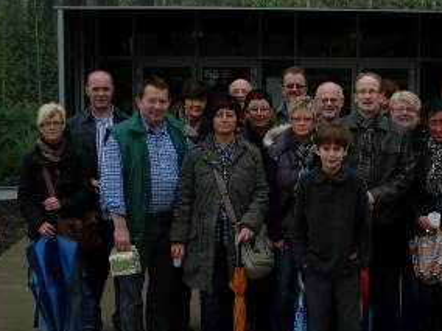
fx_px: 881
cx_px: 294
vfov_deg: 21.3
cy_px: 177
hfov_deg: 28.0
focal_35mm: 69
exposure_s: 1/350
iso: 80
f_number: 3.5
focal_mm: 8.1
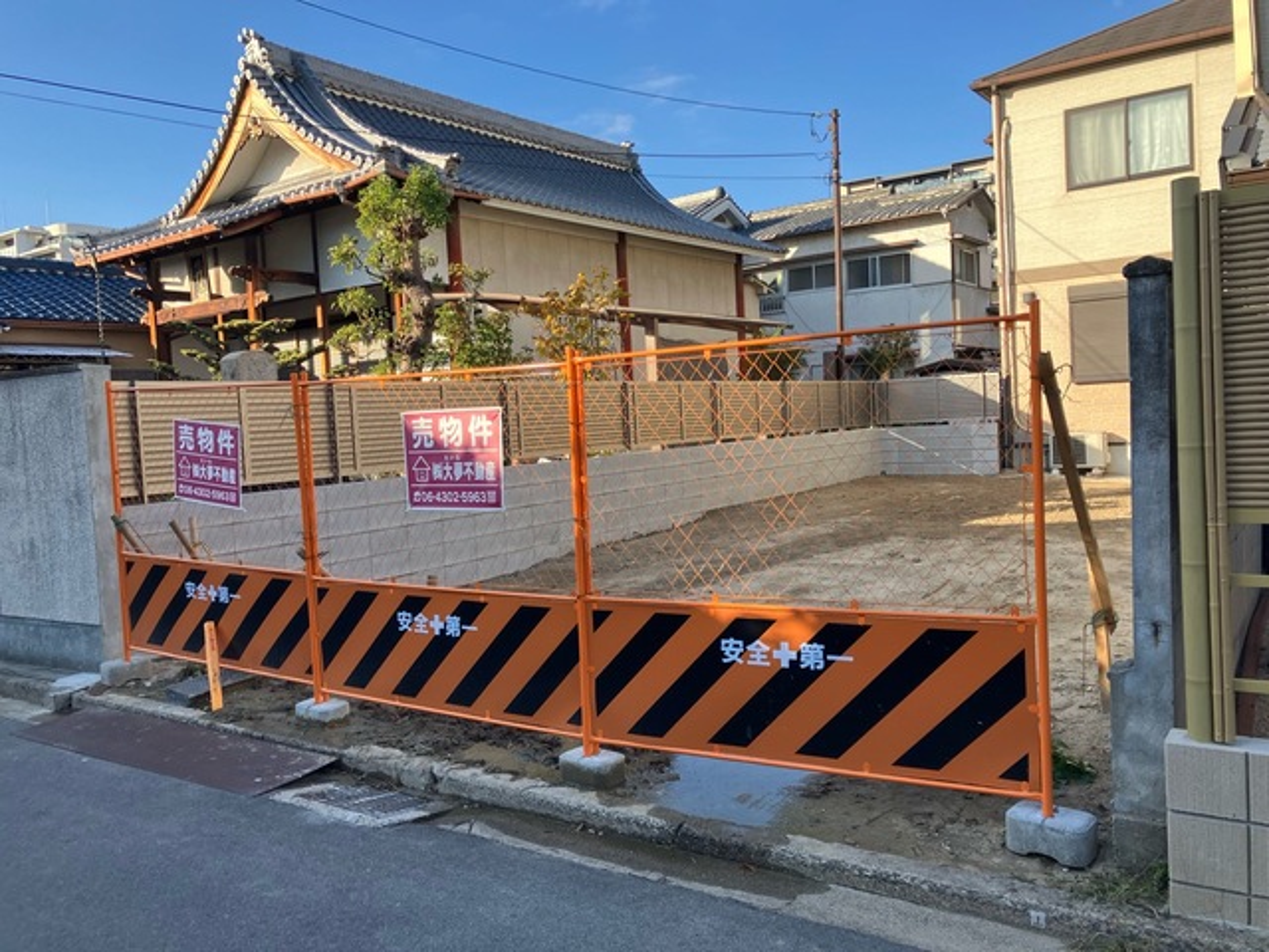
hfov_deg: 63.4
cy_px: 476
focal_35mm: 28
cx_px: 634
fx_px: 1026
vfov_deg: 49.7
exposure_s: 1/540
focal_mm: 3.99
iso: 32
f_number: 1.8
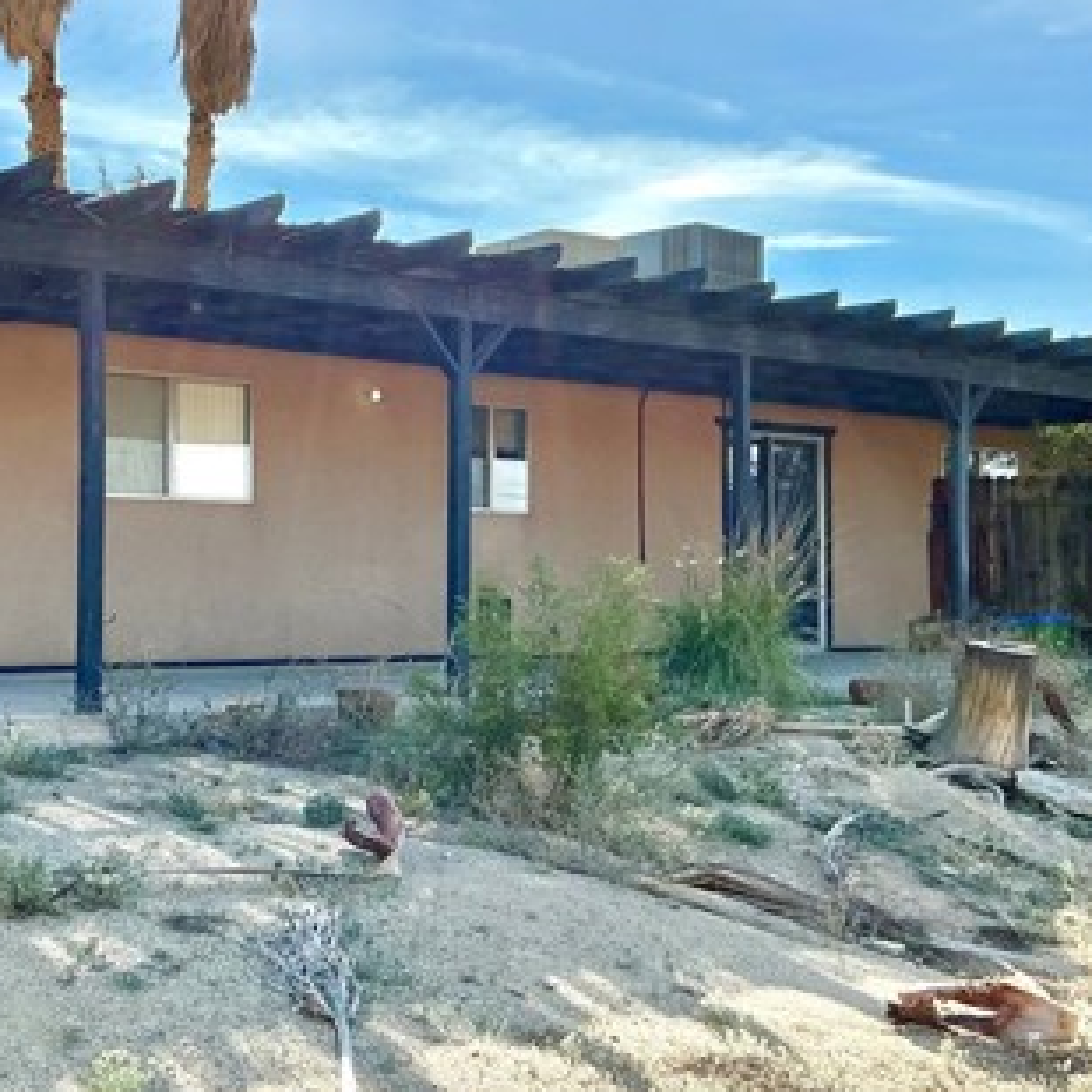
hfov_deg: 31.5
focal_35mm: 53
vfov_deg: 32.2
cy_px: 525
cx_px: 243
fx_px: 1892
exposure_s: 1/3322
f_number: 1.8
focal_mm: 3
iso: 25
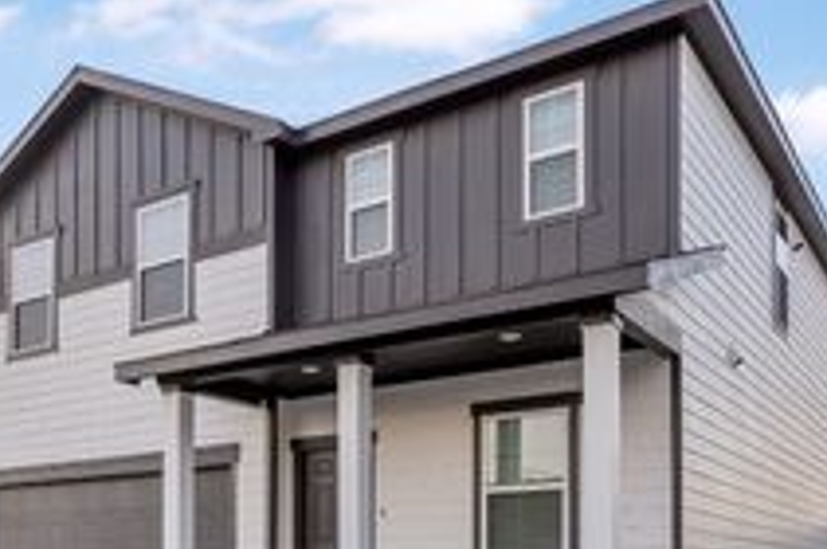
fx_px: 899
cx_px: 247
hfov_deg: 48.2
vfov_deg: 31.9
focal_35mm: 39
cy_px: 520
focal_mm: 11
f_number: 9
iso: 100
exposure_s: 1/3
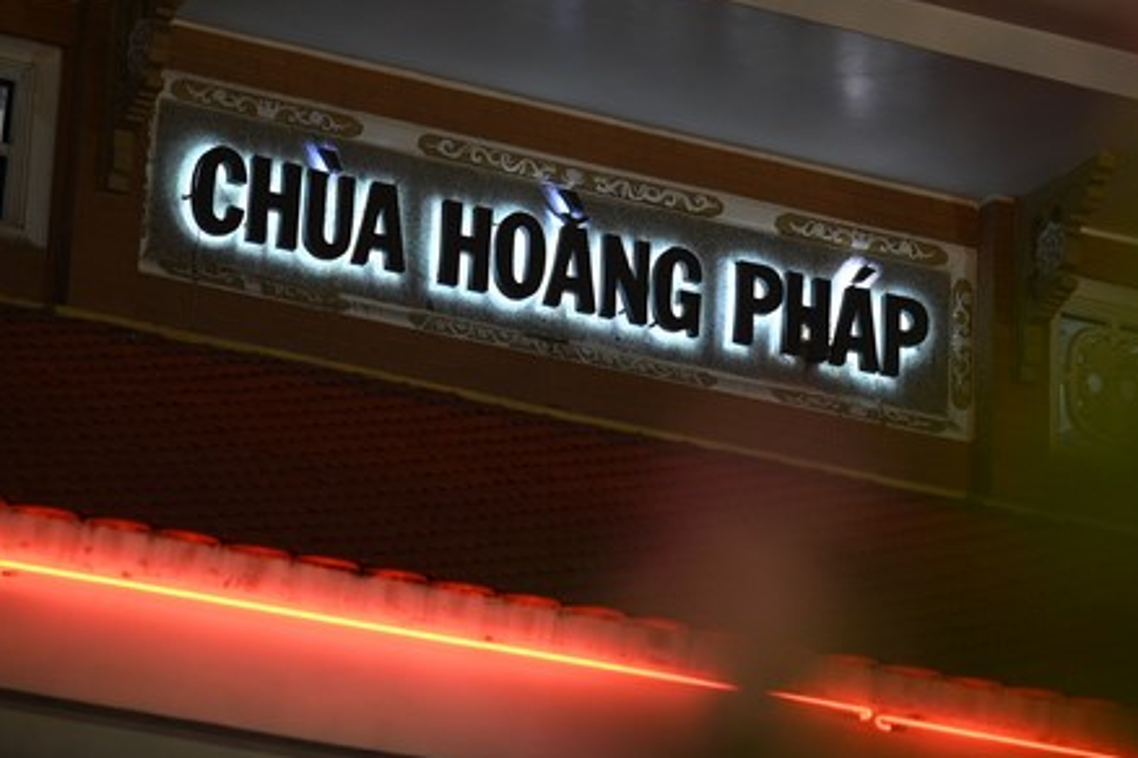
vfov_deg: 7.7
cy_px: 260
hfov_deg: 11.5
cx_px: 730
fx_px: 5626
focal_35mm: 178
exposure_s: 1/160
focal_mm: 120
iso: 2000
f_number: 4
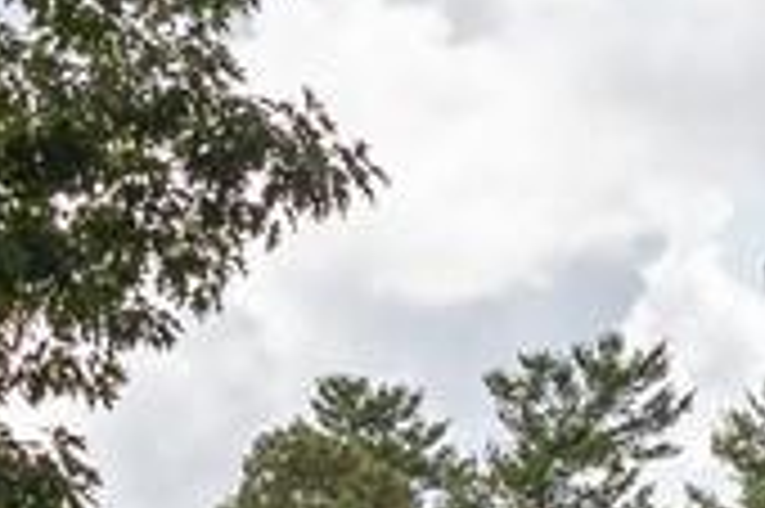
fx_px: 5159
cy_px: 782
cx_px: 187
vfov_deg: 5.6
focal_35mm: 243
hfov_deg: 8.5
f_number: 7.1
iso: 200
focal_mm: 38
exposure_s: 1/800
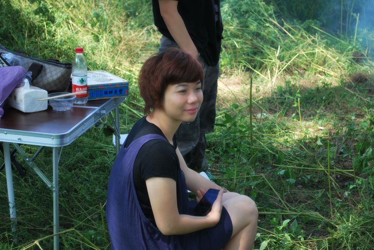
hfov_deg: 24.6
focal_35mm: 82
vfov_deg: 16.6
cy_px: 125
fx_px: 858
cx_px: 187
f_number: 5.6
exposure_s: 1/125
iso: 200
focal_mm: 55
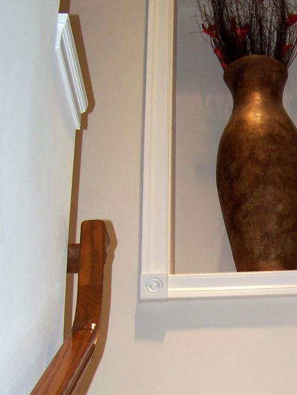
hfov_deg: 17.3
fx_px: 949
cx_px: 312
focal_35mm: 83
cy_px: 317
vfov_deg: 23.2
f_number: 2.8
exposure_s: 1/30
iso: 64
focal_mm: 5.85
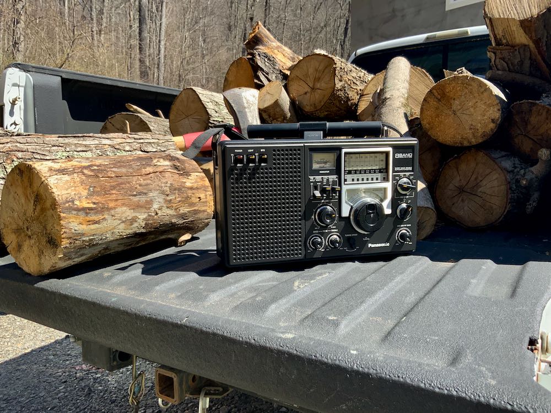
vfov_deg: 48.2
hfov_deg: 61.7
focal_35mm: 29
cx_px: 276
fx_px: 462
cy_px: 206
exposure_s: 1/739
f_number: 1.8
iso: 16
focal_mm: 3
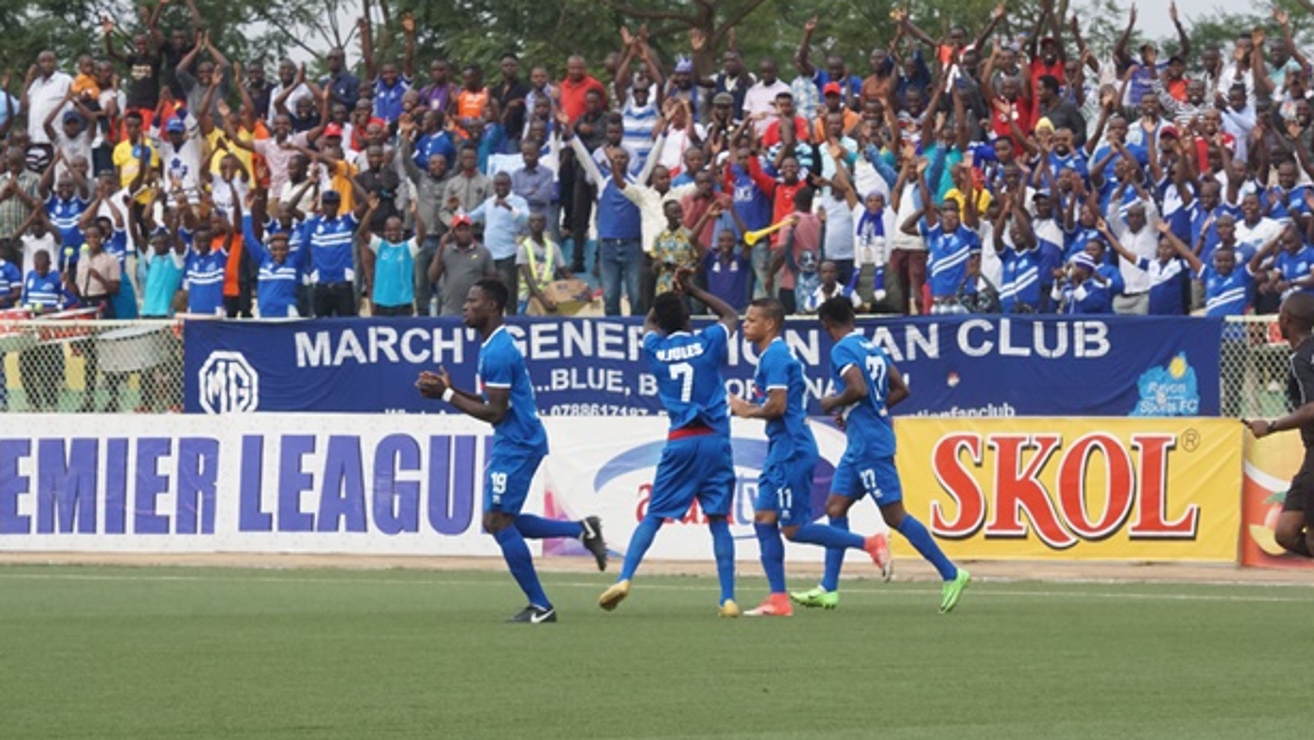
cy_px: 344
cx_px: 677
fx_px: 11430
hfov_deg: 6.6
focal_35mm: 328
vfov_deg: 3.7
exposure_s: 1/320
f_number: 11
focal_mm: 200
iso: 800
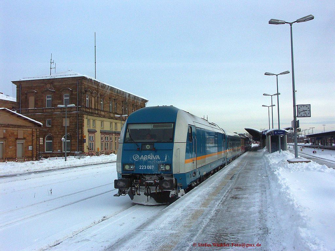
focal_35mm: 39
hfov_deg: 47.9
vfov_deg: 36.8
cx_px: 168
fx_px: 377
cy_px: 126
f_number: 6.3
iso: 100
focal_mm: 10.04
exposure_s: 1/640
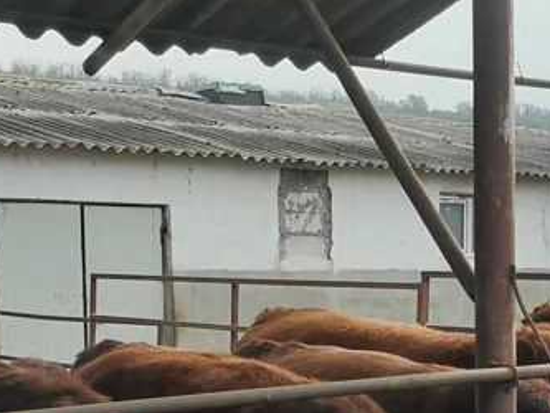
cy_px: 420
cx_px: 327
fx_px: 1240
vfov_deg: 18.4
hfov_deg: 25.0
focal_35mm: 78
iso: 40
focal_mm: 4
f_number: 1.8
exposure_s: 1/397
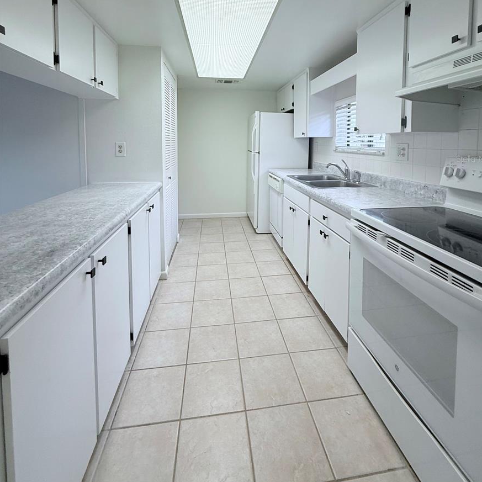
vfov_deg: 81.0
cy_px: 158
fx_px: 268
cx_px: 247
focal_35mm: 17
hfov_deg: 84.0
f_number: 2.2
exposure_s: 1/120
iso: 100
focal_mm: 2.22
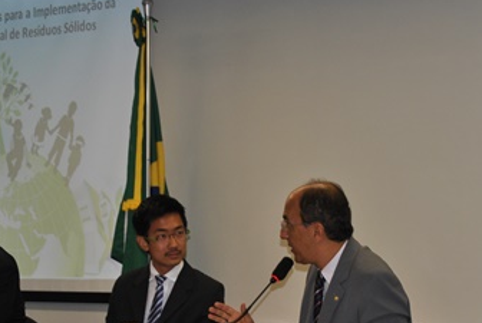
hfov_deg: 13.1
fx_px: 2104
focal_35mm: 157
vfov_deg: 8.7
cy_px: 289
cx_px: 248
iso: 200
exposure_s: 1/60
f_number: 5.6
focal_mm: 55
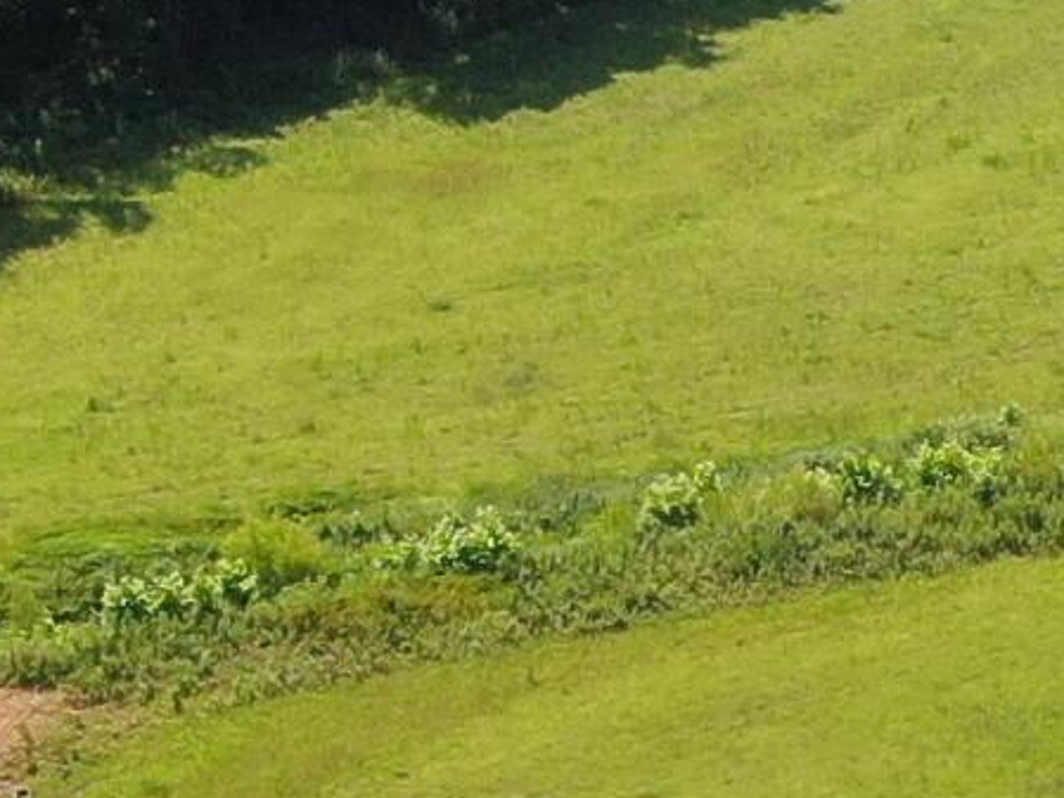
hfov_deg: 9.1
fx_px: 6364
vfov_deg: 7.2
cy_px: 753
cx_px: 2010
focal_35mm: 207
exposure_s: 1/800
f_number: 3.1
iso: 100
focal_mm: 5.33
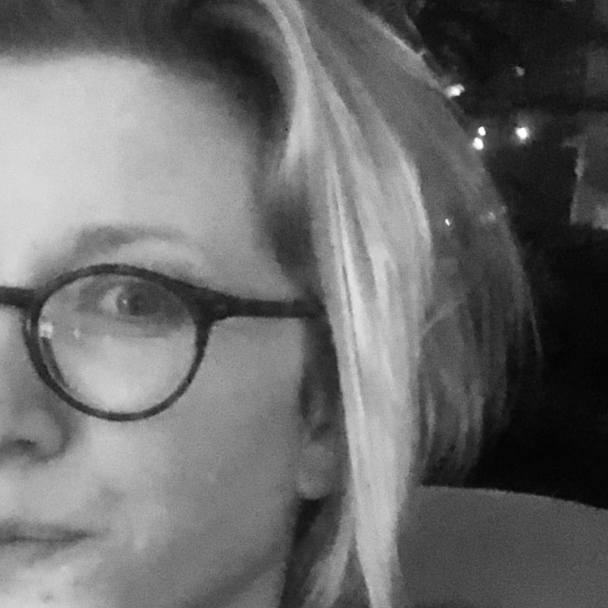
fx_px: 1351
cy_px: 472
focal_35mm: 68
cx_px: 117
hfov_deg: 24.9
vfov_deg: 25.0
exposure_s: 1/15
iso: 1600
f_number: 2.2
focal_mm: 2.87
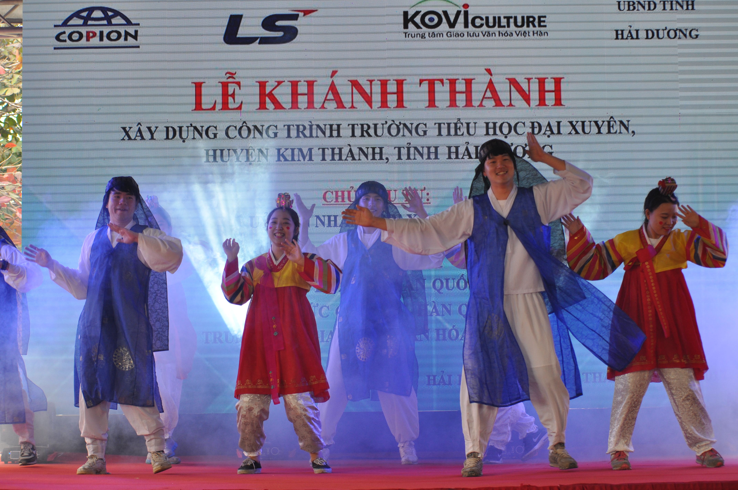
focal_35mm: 105
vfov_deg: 13.0
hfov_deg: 19.5
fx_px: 2150
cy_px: 245
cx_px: 369
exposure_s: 1/320
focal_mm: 70
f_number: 4.5
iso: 400
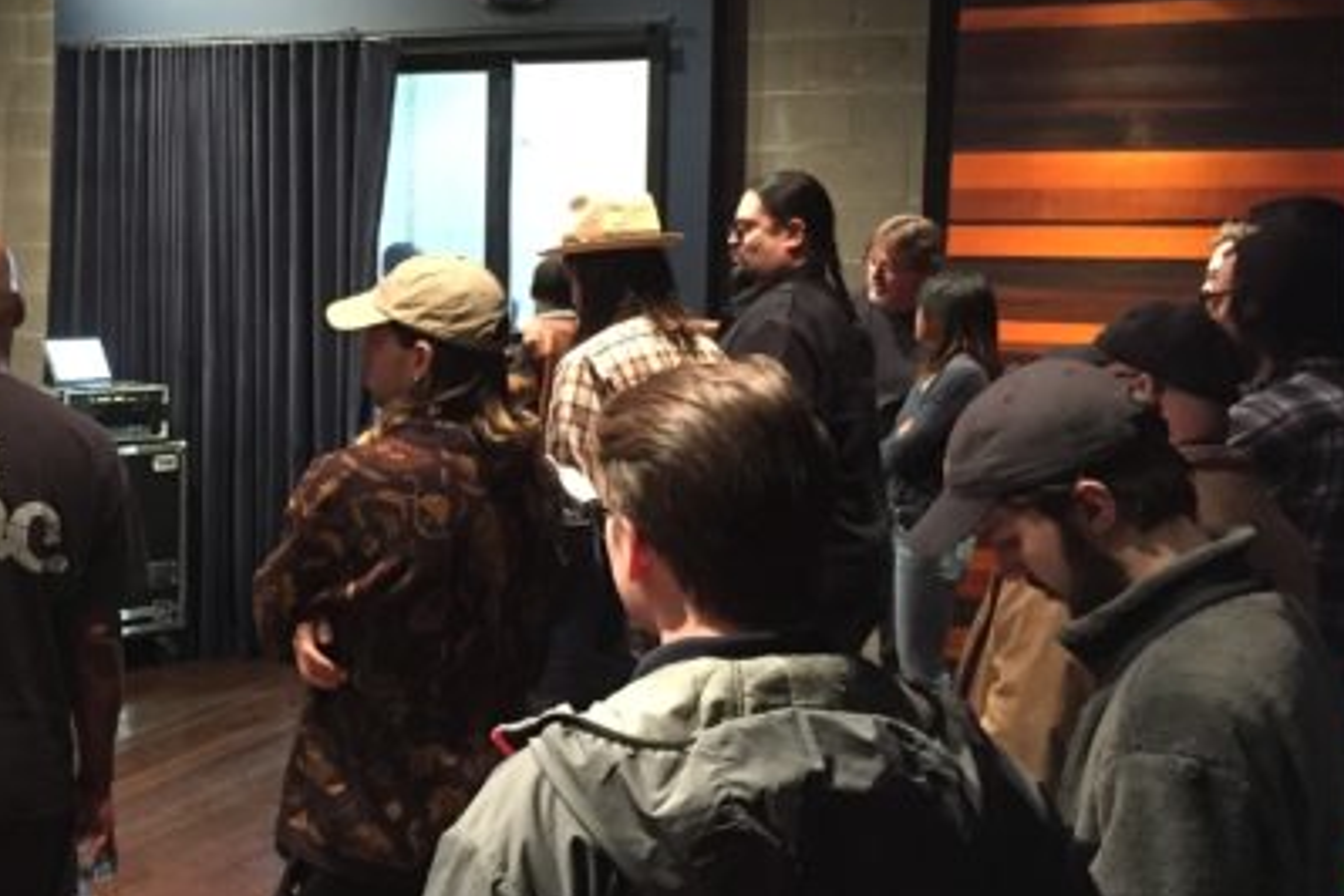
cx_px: 199
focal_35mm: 58
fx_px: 2165
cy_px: 377
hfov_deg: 33.1
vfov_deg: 23.4
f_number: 2.2
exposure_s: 1/15
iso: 250
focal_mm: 4.15
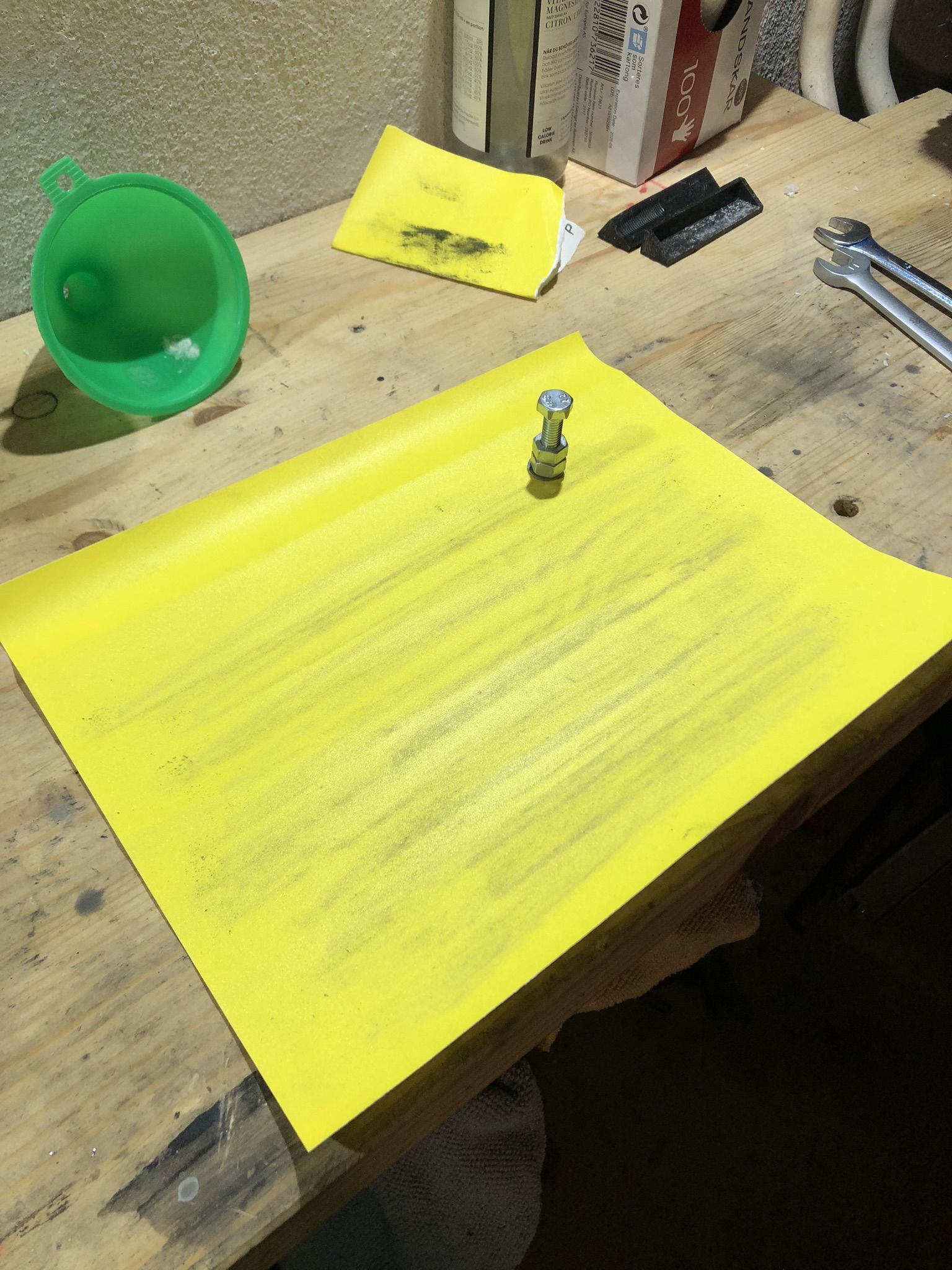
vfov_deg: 63.4
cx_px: 476
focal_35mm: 28
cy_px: 635
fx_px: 1027
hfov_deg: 49.7
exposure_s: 1/100
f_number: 1.8
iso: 40
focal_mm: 3.99
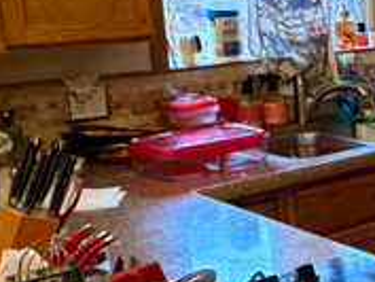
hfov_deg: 18.7
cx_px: 672
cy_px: 138
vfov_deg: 18.2
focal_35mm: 81
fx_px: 878
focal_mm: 2.22
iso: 1000
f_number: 2.2
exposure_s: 1/40
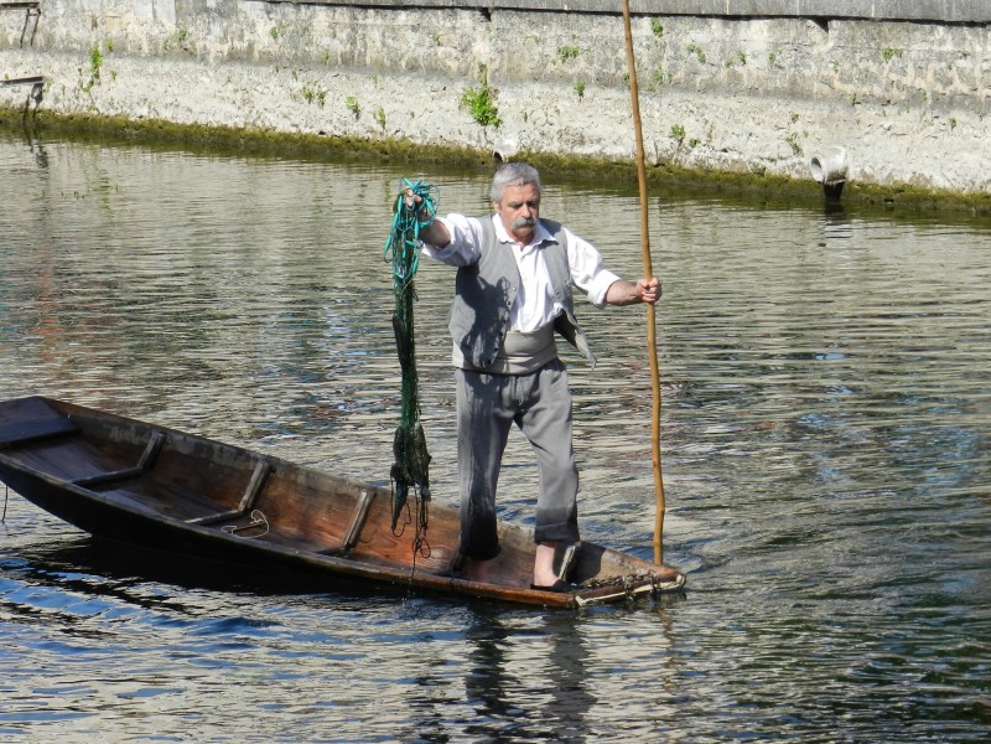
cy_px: 372
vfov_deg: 6.9
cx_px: 496
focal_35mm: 215
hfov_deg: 9.2
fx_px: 6155
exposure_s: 1/500
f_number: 5.6
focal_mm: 38.2
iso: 160
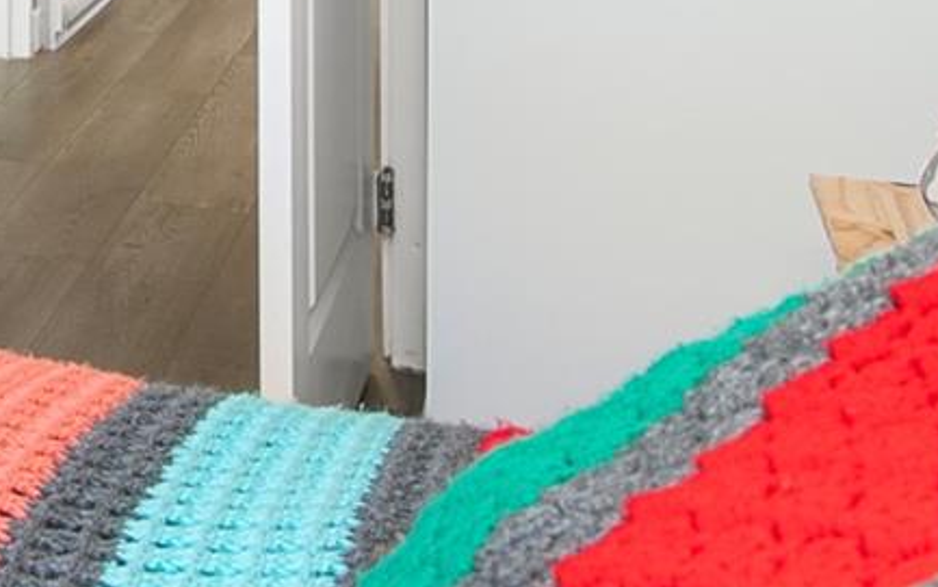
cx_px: -427
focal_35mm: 79
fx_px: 2020
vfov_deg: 14.8
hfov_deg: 22.1
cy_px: -405
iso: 320
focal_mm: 14
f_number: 8
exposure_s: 1/4
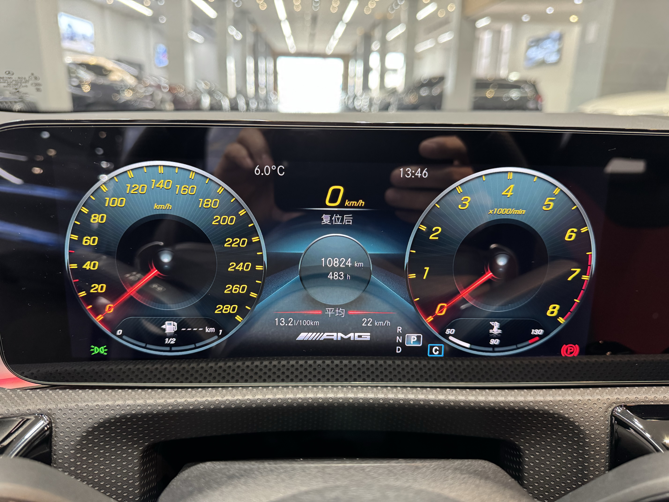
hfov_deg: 71.6
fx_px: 464
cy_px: 251
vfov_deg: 56.8
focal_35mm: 24
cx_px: 334
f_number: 1.78
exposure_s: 1/59
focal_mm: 6.76
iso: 500
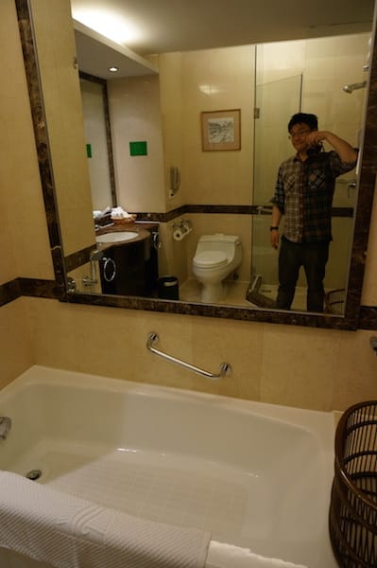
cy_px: 284
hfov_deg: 53.1
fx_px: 378
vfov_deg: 73.8
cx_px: 188
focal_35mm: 24
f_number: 4
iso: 800
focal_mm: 16
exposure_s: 1/60
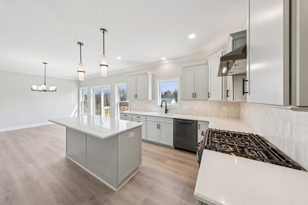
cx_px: 154
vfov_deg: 90.0
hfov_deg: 112.6
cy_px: 102
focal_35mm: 12
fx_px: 103
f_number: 9
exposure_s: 1/30
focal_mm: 12
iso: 200
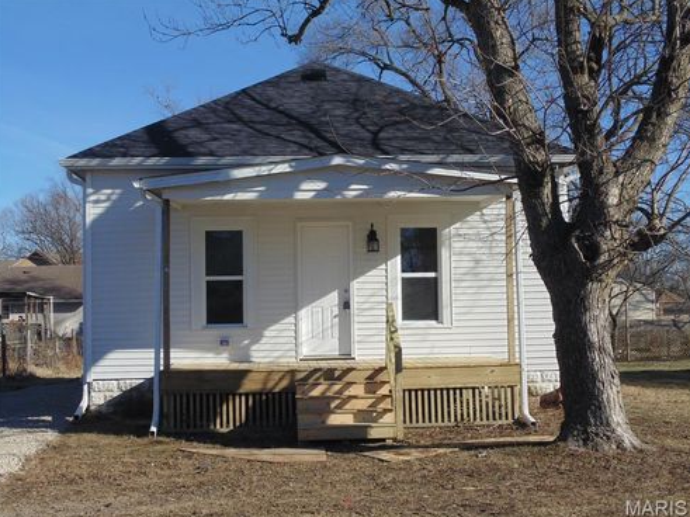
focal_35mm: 54
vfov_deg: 27.0
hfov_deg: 35.6
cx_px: 343
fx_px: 1076
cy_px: 259
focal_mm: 9.5
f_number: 3.9
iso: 80
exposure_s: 1/800
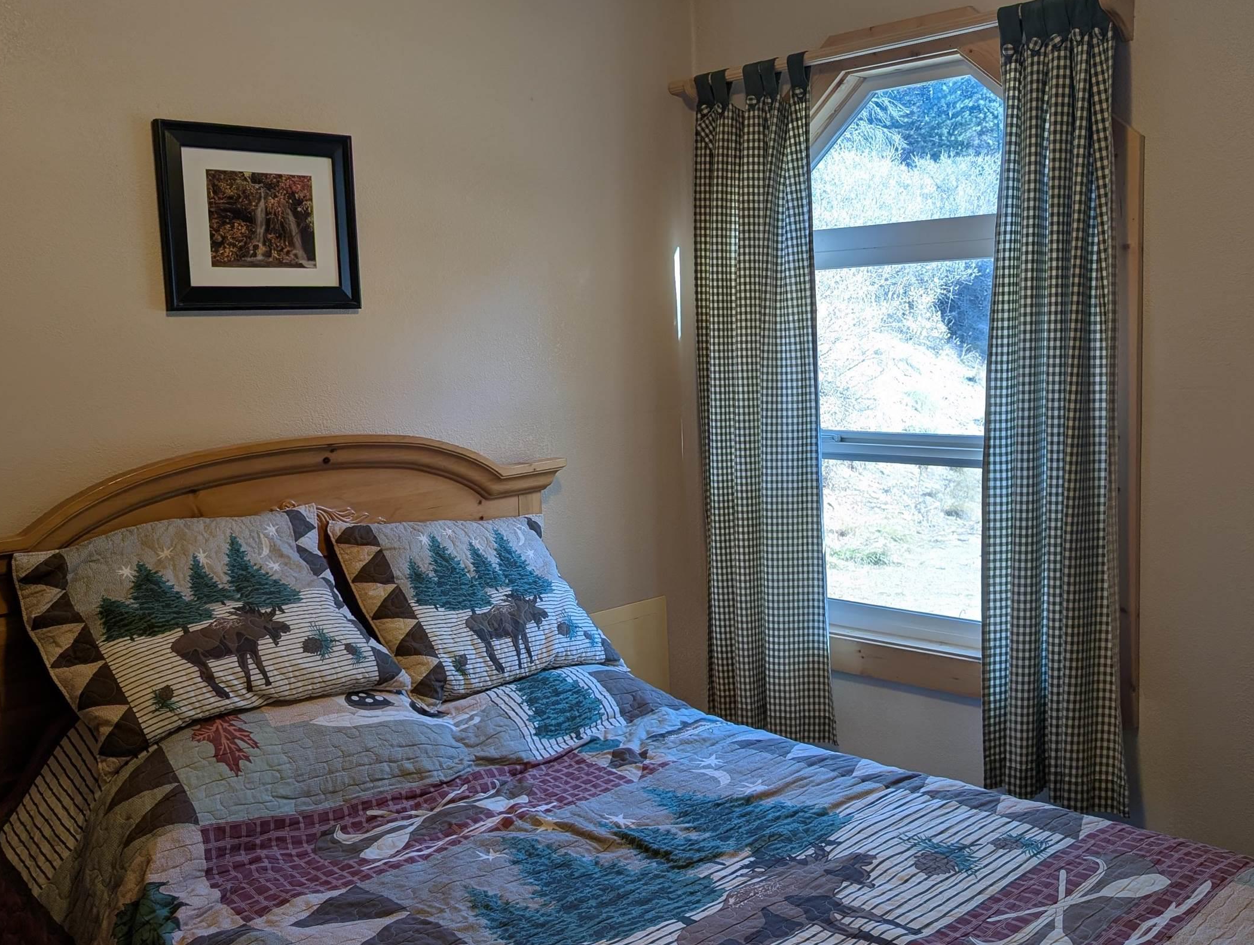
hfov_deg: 52.5
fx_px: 1270
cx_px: 592
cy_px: 505
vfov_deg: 40.8
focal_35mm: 35
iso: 25
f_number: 1.68
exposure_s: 1/60
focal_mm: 6.9
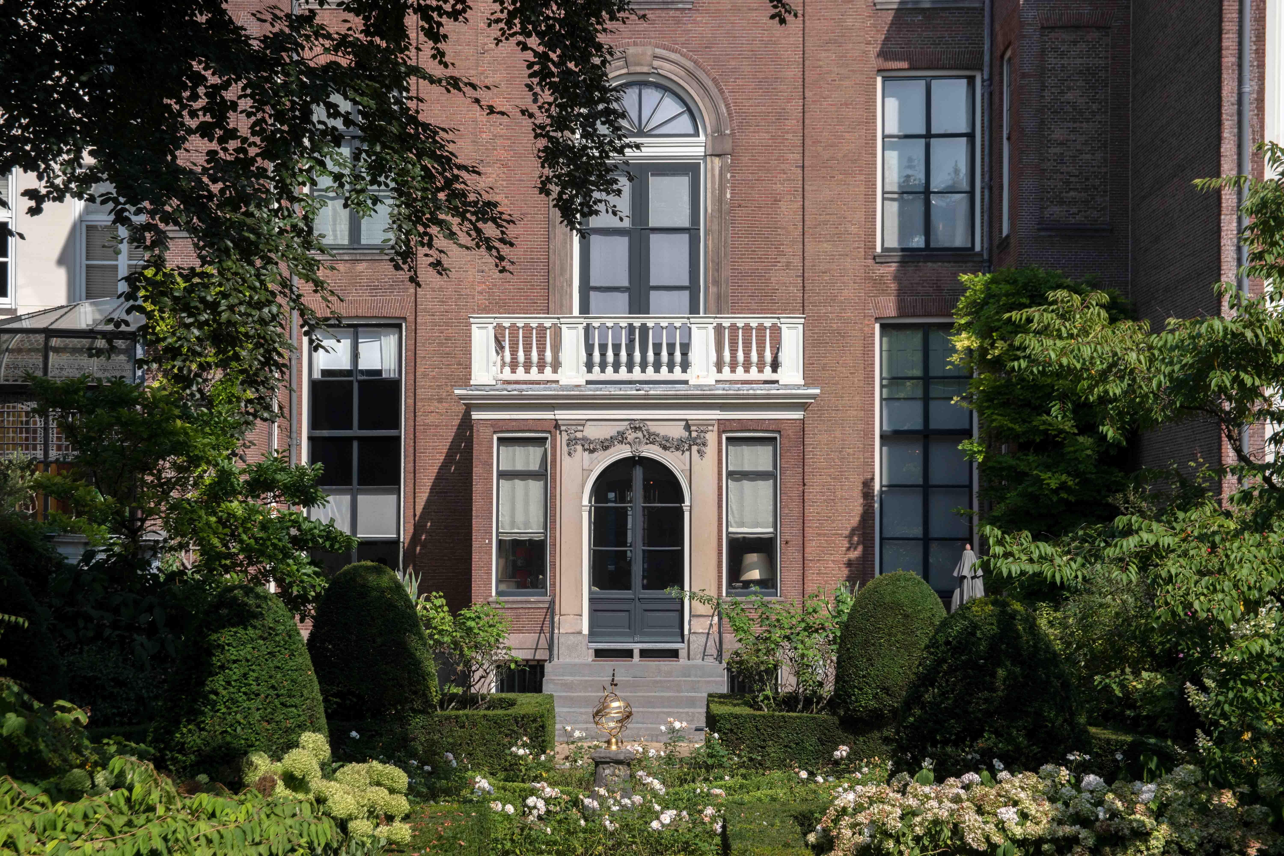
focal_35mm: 75
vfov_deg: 18.2
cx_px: 642
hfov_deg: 27.0
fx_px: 2675
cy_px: 428
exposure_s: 1/400
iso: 160
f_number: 8
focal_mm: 50
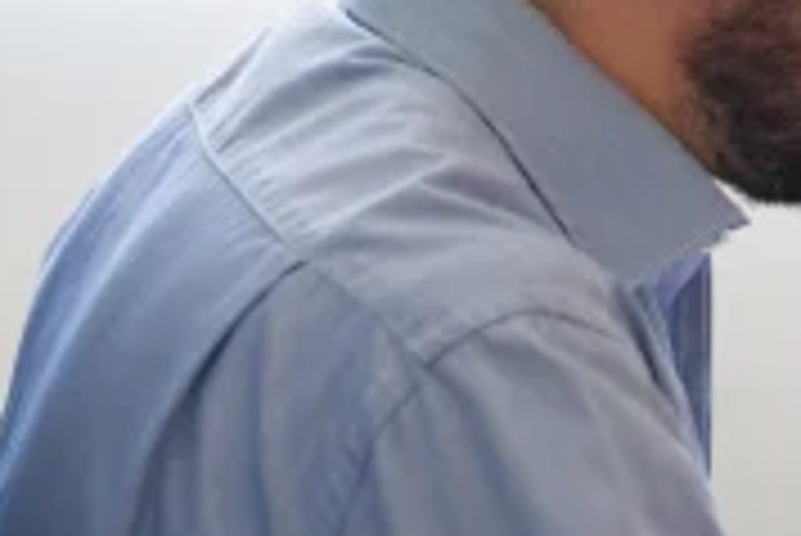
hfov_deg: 9.9
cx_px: 1377
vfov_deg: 7.0
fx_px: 4387
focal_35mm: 197
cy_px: 124
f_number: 1.8
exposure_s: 1/125
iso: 800
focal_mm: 35
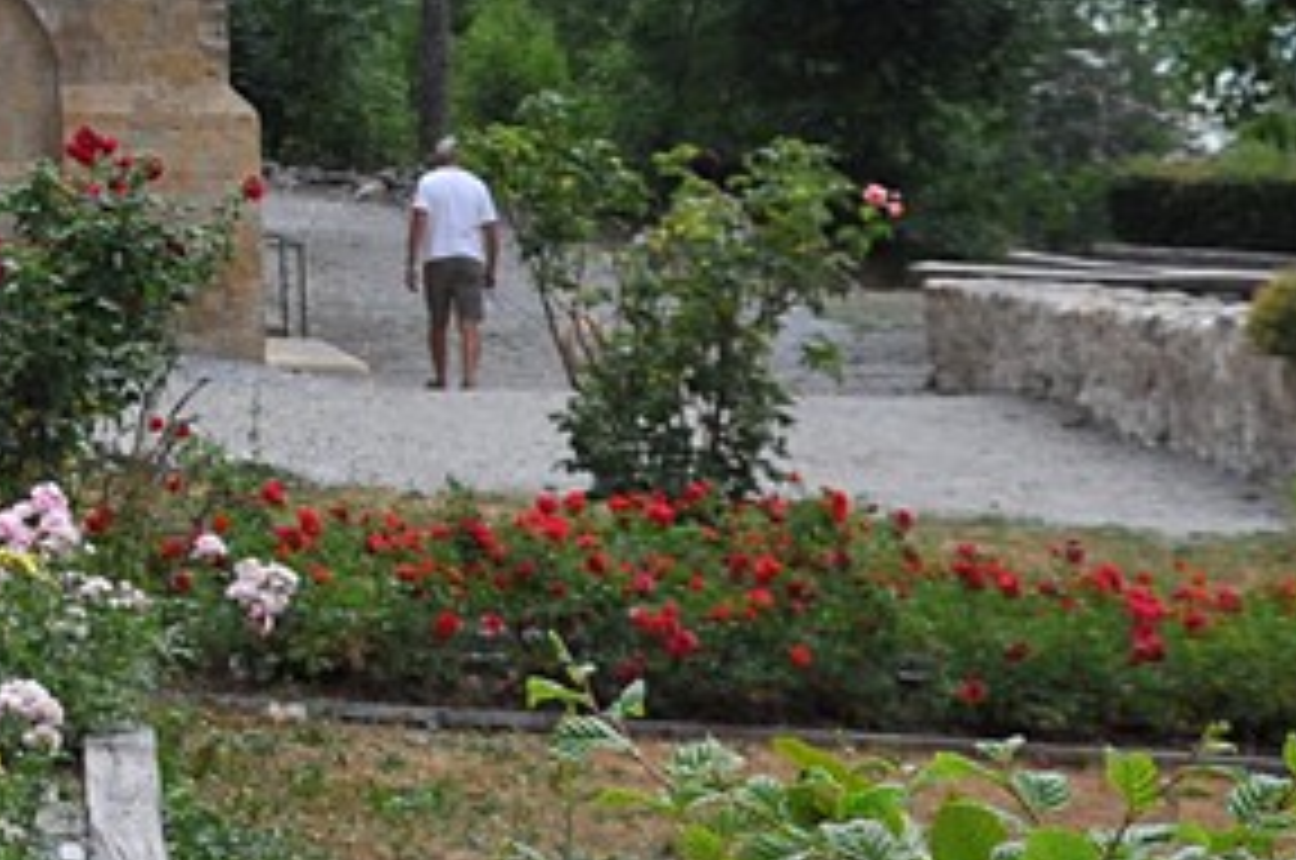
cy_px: -831
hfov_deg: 12.5
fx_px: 5391
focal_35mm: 150
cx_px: -1044
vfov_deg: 8.6
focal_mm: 24
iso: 200
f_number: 8
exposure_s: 1/250
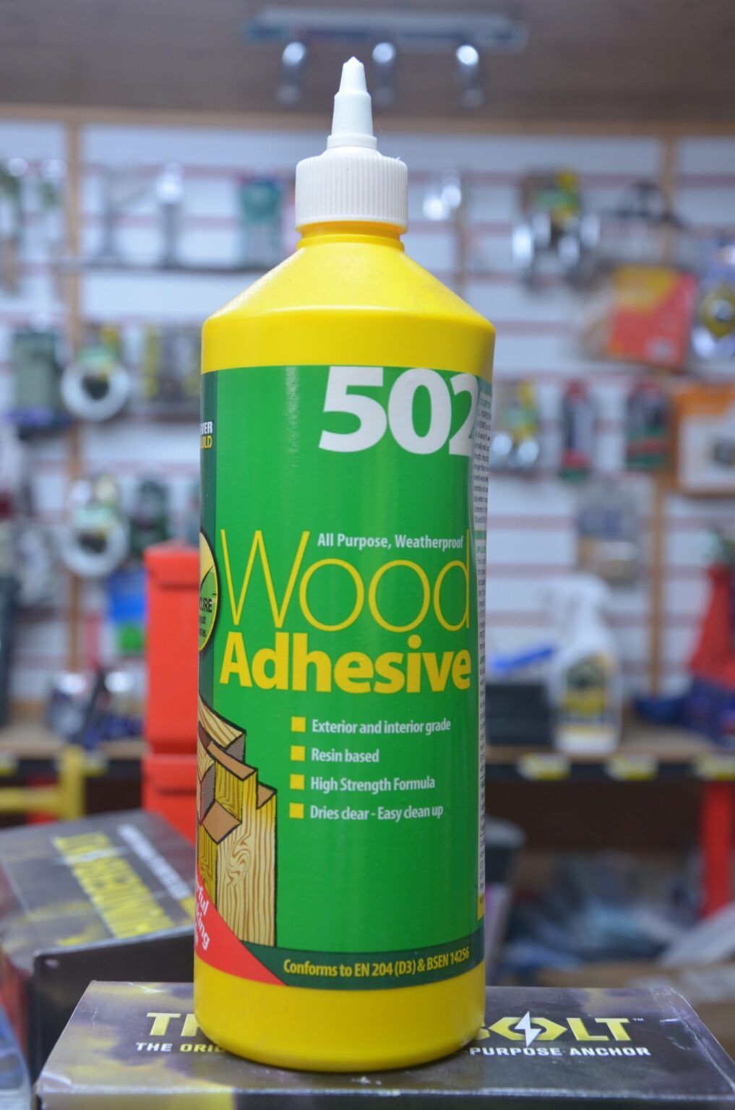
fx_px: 1569
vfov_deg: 39.0
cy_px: 555
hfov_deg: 26.4
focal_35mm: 51
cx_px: 368
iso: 320
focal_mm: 34
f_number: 5
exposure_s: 1/25
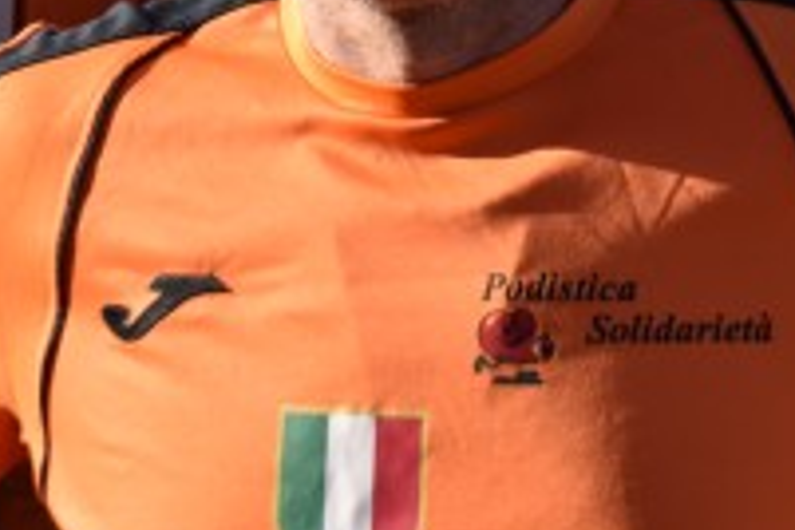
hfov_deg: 8.8
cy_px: -206
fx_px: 5145
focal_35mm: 233
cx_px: 483
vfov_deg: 5.8
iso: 320
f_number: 7.1
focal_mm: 52
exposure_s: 1/800
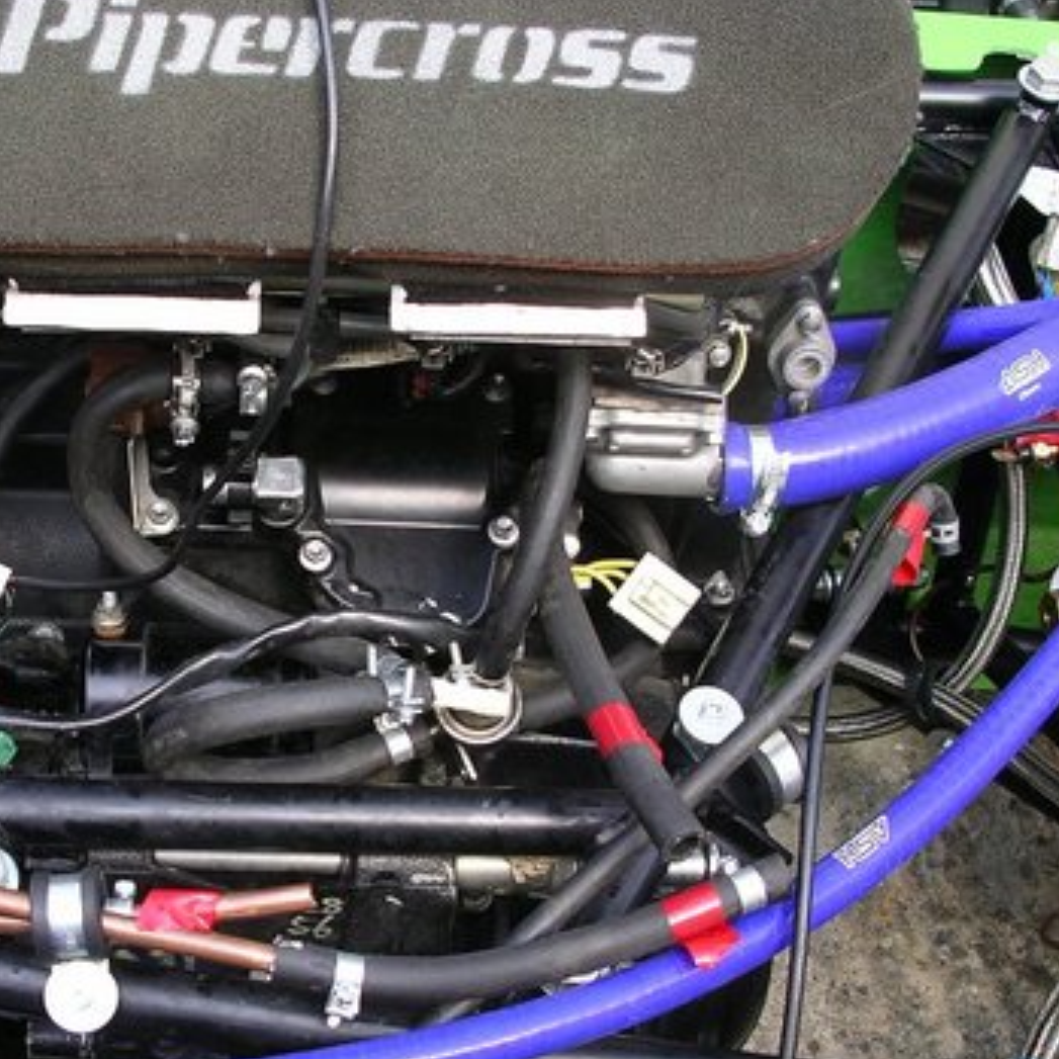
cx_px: 261
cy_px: 640
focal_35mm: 60
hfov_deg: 28.2
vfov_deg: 28.5
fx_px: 2077
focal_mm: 7.8
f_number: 3
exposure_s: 1/148
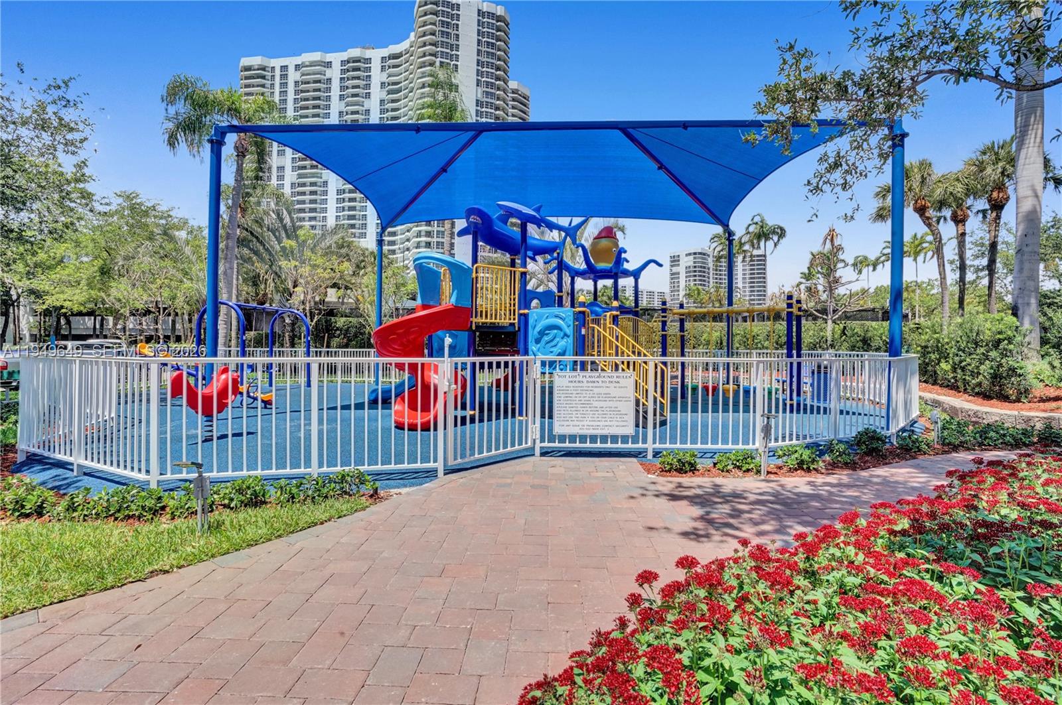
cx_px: 531
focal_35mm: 16
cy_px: 352
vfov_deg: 73.6
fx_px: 471
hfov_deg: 96.8
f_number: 16
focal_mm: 16
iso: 1250
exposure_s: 1/500
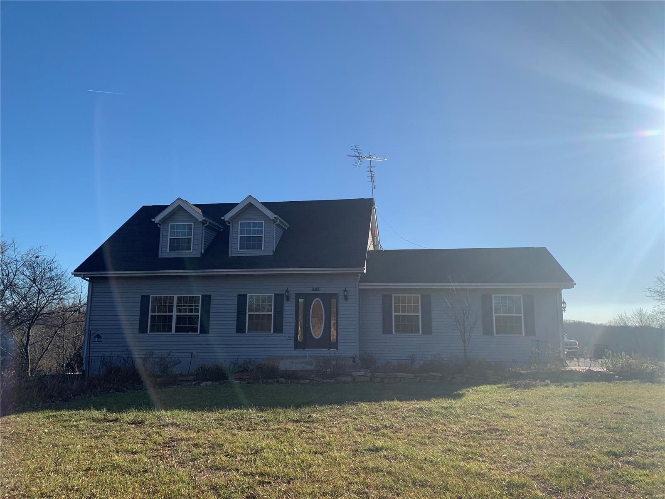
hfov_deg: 67.3
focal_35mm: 26
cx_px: 332
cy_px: 250
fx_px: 499
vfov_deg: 53.1
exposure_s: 1/2833
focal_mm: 4.25
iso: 25
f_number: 1.8
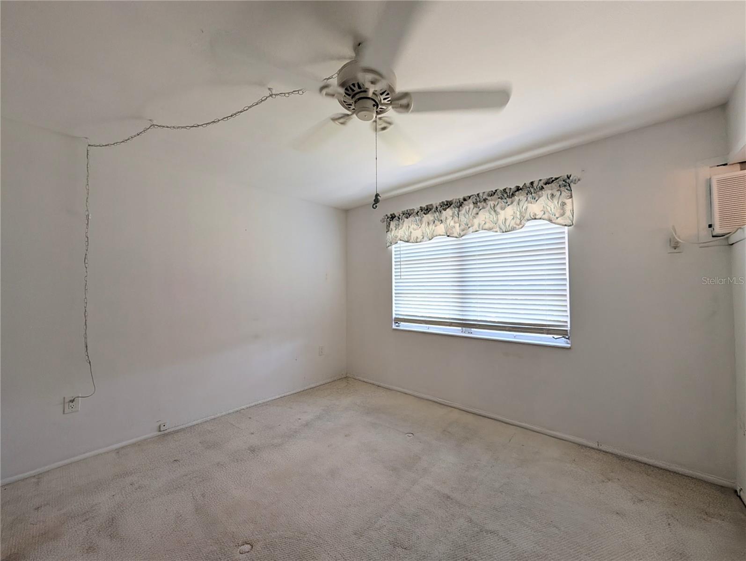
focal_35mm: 12
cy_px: 280
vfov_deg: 94.6
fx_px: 259
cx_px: 373
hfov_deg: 110.5
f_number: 1.7
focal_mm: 2.02
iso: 156
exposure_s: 1/120
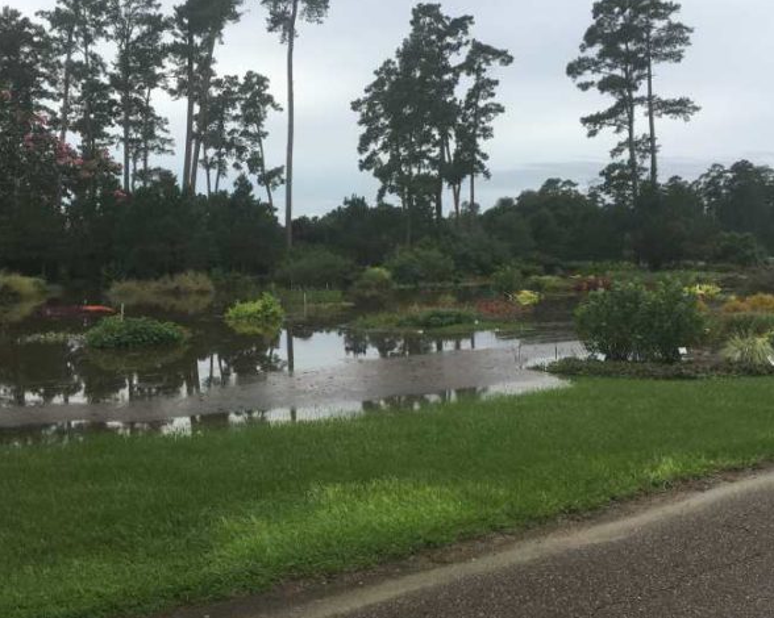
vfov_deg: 40.1
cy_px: 291
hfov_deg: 49.0
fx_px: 847
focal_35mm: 37
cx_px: 336
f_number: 2.2
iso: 25
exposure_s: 1/950
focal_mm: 4.15
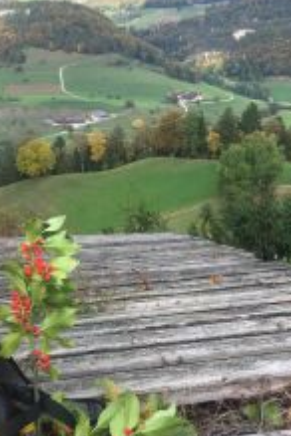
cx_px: 130
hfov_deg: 24.6
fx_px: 667
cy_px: 239
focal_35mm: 55
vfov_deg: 36.2
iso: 25
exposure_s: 1/403
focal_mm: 4.15
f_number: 2.2
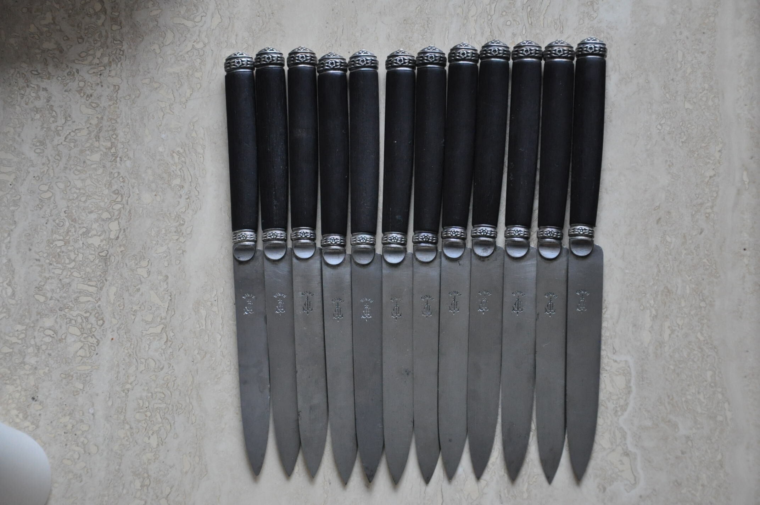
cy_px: 252
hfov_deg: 20.6
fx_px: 2087
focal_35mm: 99
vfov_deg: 13.8
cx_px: 380
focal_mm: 66
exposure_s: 1/60
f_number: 5.3
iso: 1600
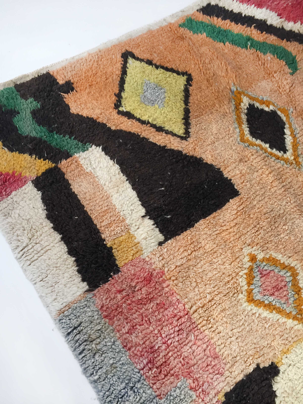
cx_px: 152
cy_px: 202
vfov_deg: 61.7
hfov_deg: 48.2
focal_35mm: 29
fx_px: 338
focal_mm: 4.15
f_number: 2.2
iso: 125
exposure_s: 1/33
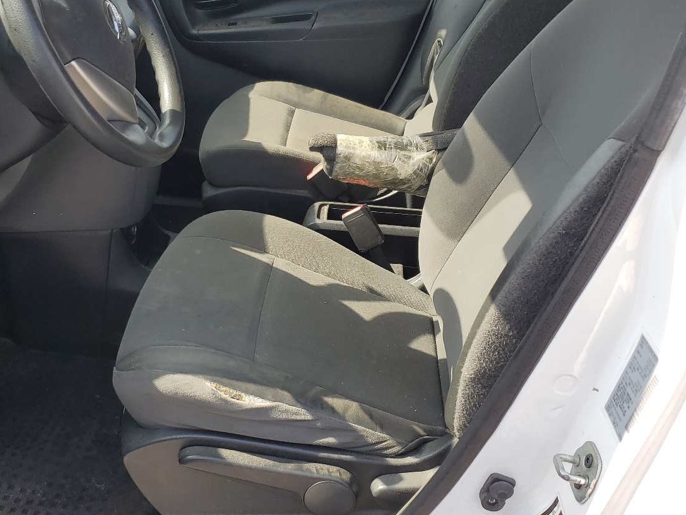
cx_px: 229
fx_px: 753
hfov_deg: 48.2
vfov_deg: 37.7
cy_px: 264
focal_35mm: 38
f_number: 1.5
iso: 50
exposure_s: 1/625
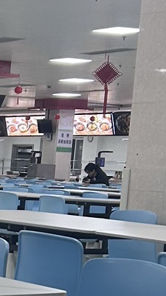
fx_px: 1104
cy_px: 343
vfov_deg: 14.8
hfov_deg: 8.0
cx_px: -225
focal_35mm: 141
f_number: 1.5
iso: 64
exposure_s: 1/100
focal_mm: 5.7
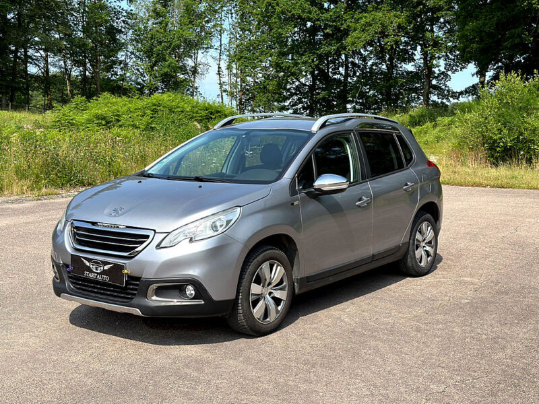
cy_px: 202
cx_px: 270
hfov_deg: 39.7
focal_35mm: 48
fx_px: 747
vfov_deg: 30.3
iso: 100
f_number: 1.78
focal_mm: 6.86
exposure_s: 1/3597
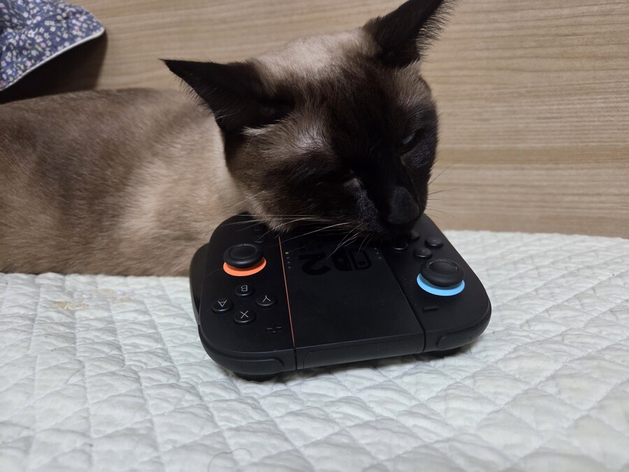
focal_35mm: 23
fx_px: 418
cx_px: 314
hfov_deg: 73.9
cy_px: 236
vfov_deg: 58.9
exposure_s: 1/120
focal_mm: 5.4
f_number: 1.8
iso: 1000
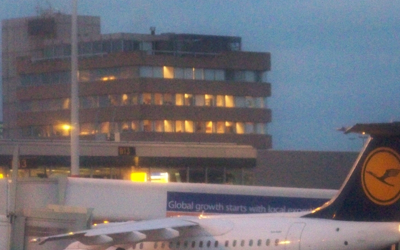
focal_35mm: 227
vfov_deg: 5.8
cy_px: 190
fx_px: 2474
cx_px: 217
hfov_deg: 9.2
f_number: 3.6
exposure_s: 1/50
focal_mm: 24
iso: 1600
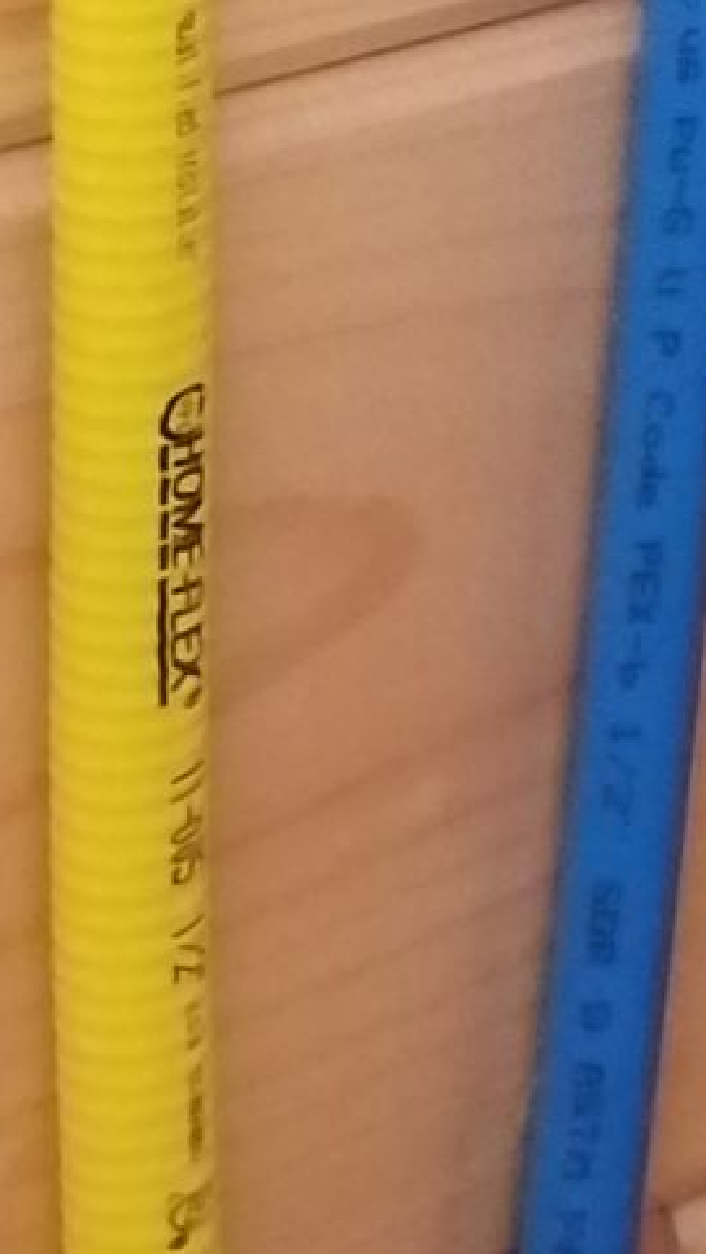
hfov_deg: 7.8
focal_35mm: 150
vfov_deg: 11.6
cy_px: -1791
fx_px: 4988
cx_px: 1285
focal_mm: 4.25
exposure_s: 1/60
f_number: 1.7
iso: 1000
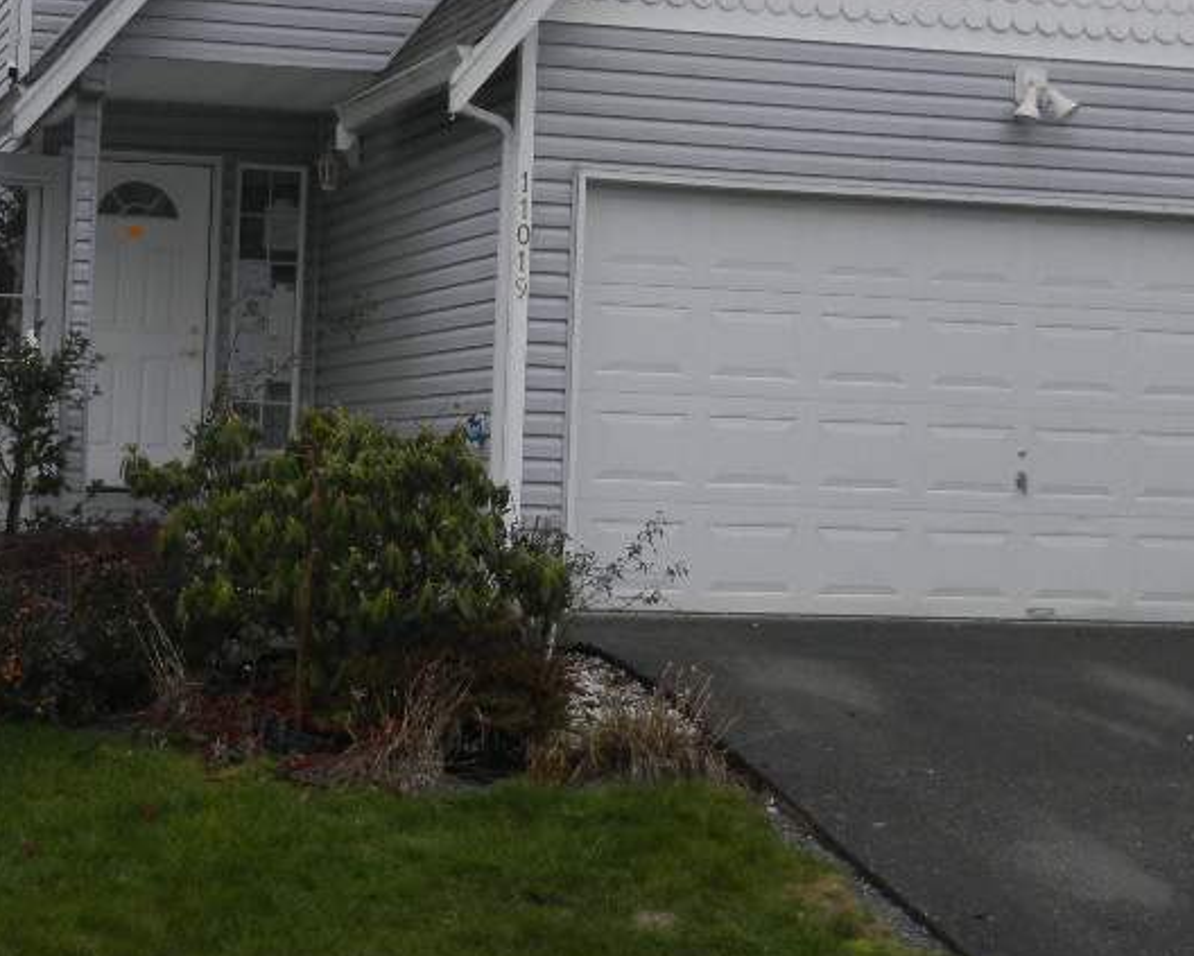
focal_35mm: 87
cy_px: 154
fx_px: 3076
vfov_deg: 17.5
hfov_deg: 22.0
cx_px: 529
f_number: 4.1
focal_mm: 8.3
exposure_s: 1/68.4
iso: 80
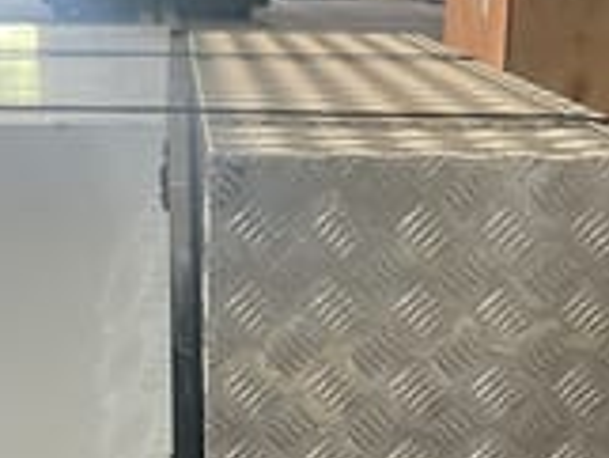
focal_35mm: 90
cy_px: 528
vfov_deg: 15.9
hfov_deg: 21.7
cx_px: 238
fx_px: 1585
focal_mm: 3
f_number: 1.8
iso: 200
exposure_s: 1/60
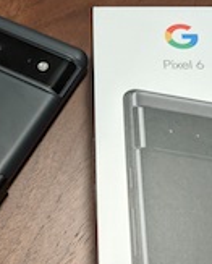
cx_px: 74
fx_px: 508
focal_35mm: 65
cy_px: 174
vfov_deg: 28.9
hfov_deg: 23.5
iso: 310
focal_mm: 4.44
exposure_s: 1/25
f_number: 1.8
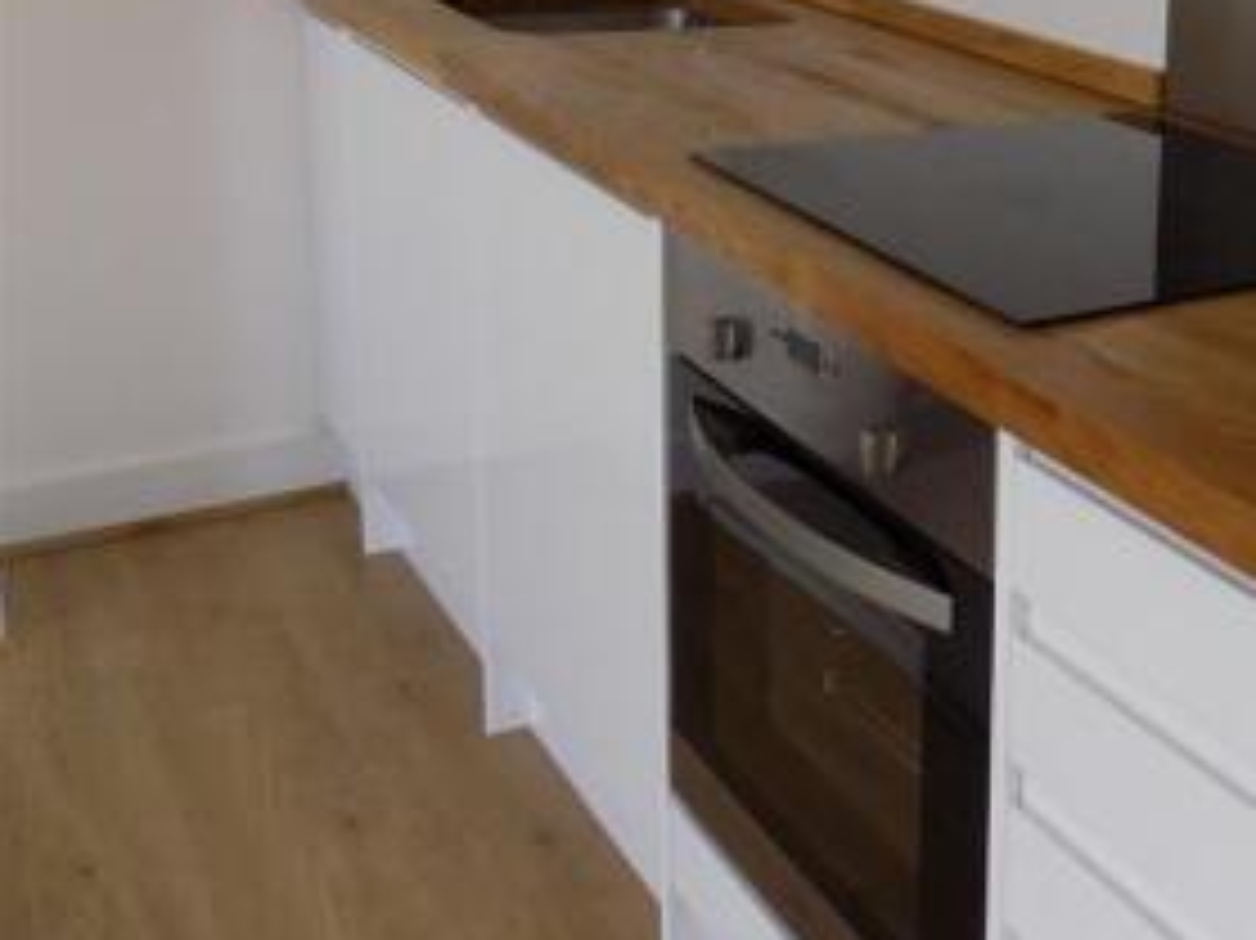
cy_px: 137
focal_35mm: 48
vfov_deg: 29.3
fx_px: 1741
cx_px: 1308
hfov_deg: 35.2
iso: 80
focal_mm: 4
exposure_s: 1/125
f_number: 3.1
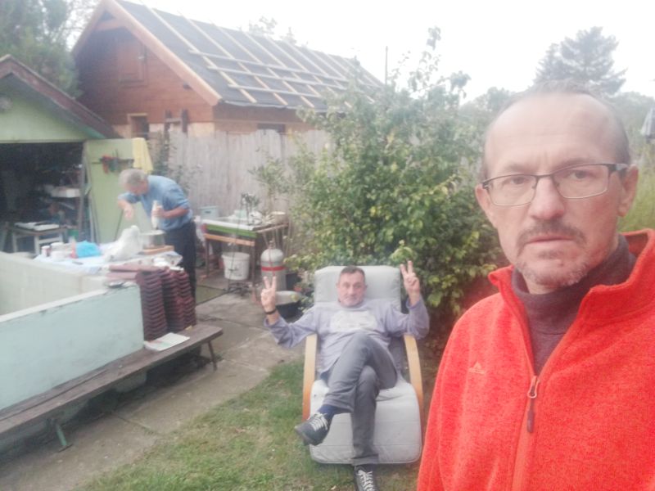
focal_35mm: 27
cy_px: 246
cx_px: 328
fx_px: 511
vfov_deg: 51.4
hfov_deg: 65.3
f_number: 2
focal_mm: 2.84
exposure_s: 1/20
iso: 100
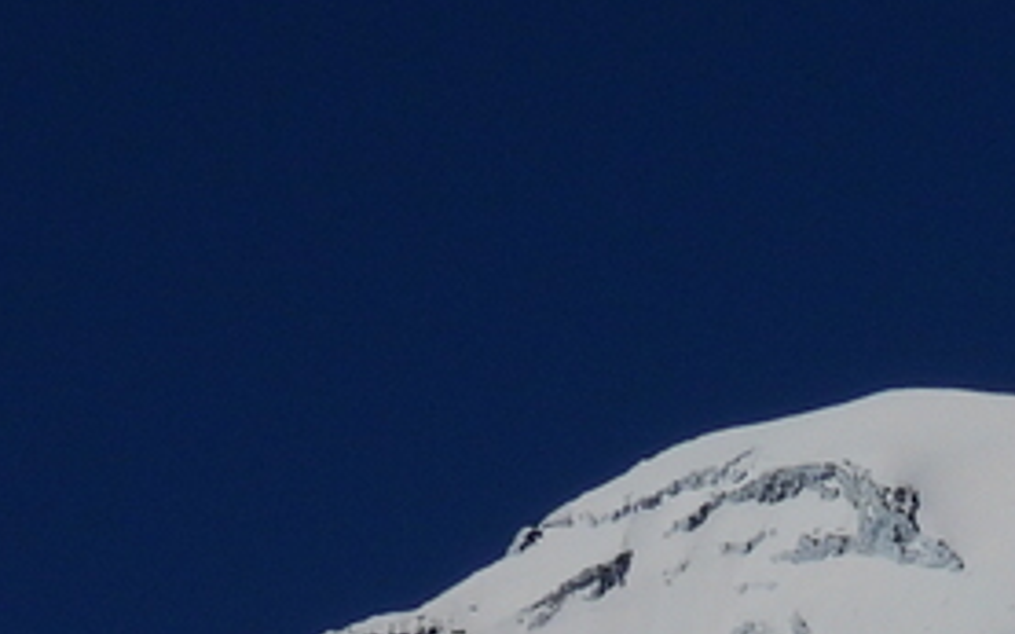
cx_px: 1913
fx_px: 14215
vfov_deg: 2.5
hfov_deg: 4.0
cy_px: 1580
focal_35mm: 514
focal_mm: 18.7
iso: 100
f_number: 8
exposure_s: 1/2000
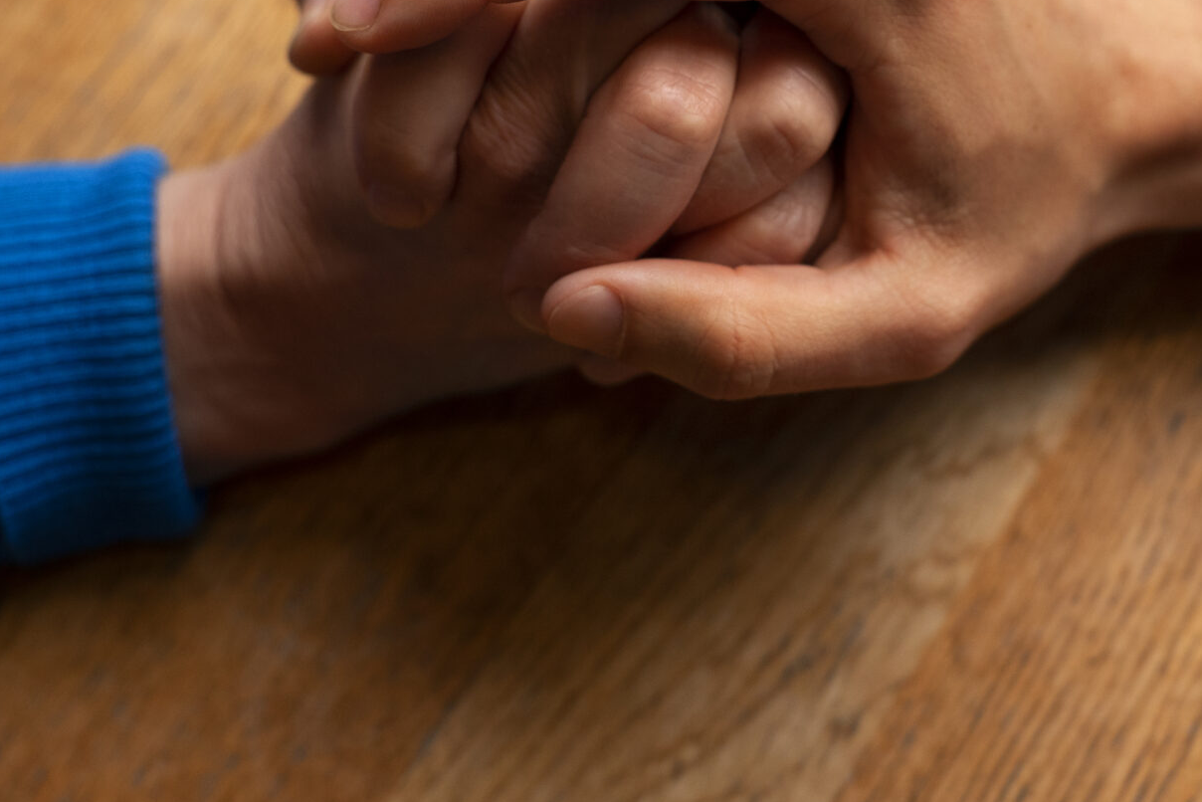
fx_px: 2972
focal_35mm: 89
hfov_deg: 22.8
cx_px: 730
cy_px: 38
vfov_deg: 15.1
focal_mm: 42
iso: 1000
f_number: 2.8
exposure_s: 1/250
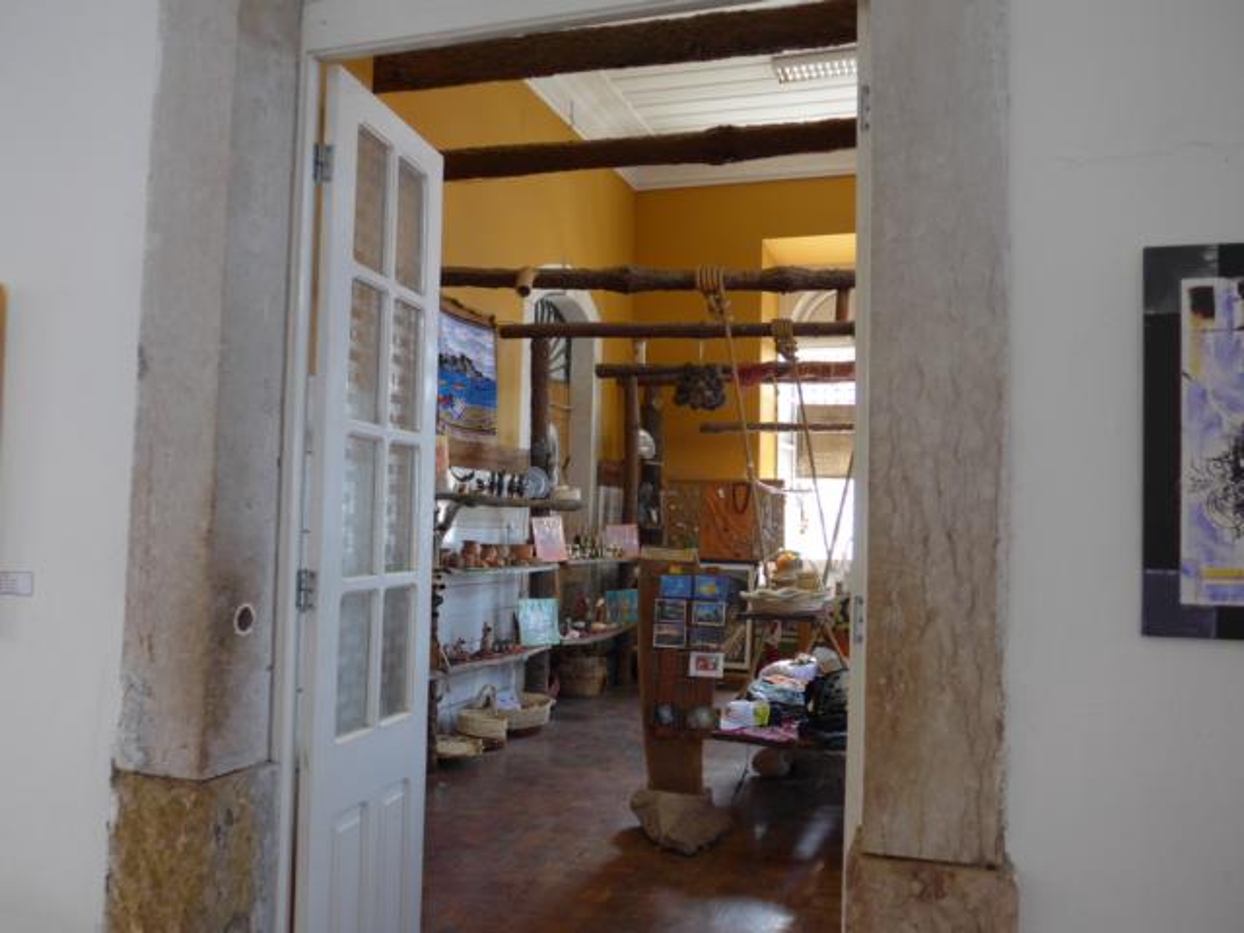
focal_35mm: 28
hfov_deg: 63.4
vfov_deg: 49.7
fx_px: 1006
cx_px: 622
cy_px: 466
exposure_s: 1/60
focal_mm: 6
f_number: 2
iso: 160
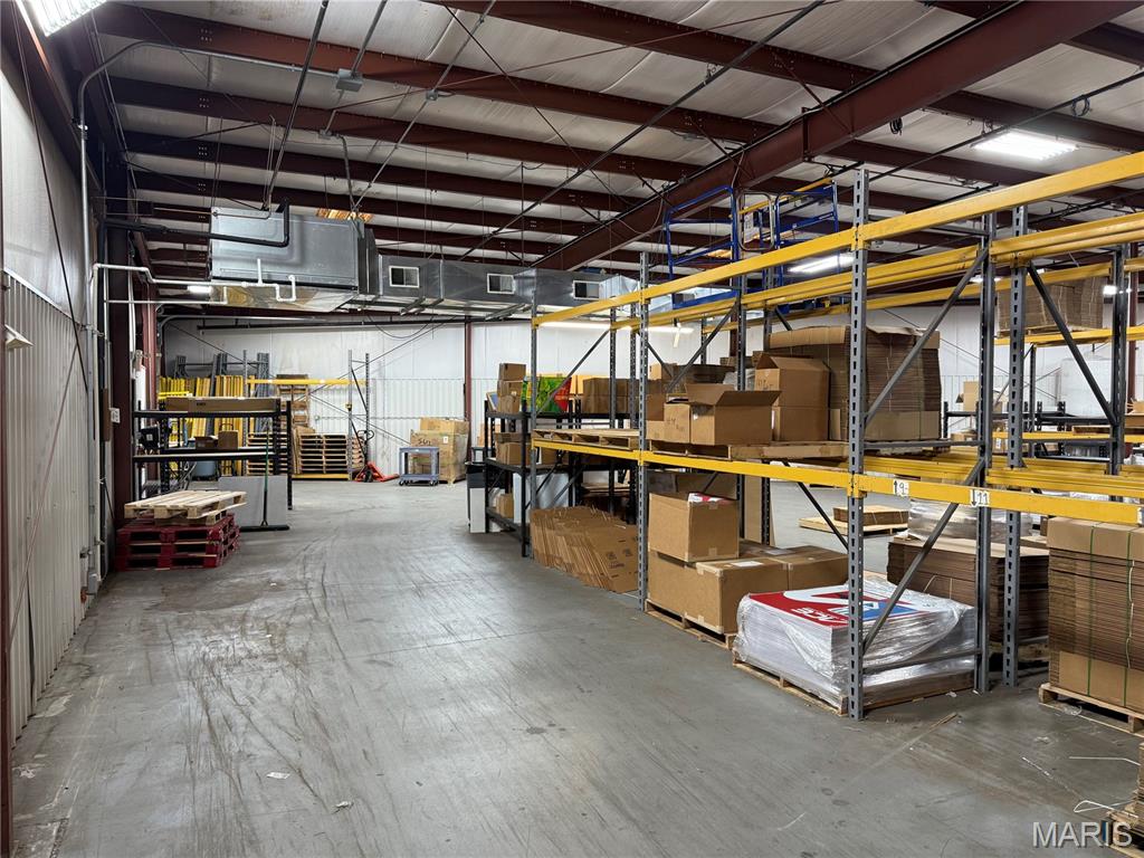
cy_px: 429
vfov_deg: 56.8
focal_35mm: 24
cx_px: 572
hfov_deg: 71.6
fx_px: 793
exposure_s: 1/61
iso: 160
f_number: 1.78
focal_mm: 6.76
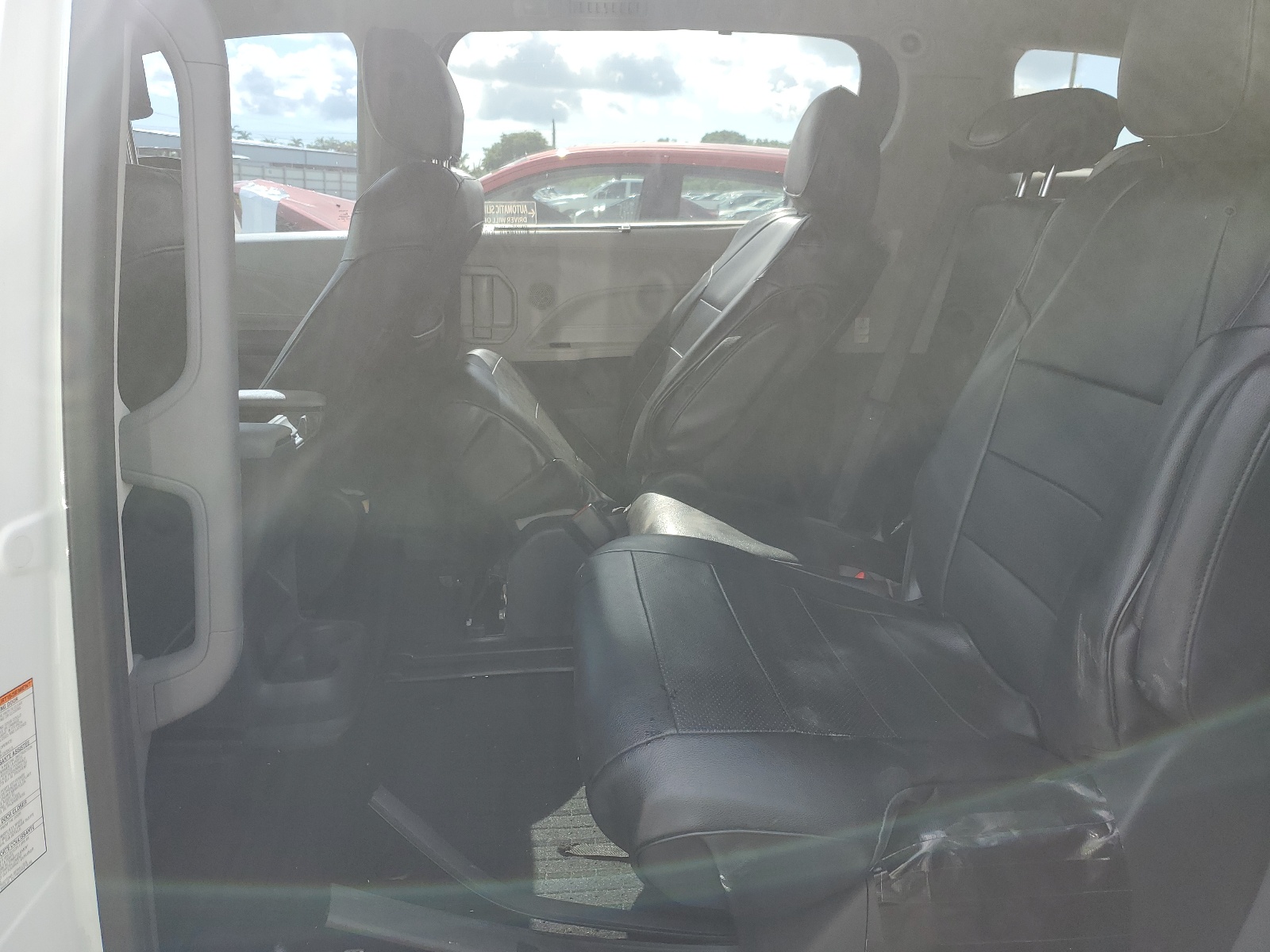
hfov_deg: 67.3
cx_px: 635
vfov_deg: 53.1
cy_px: 476
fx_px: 954
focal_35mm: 26
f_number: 1.5
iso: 50
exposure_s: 1/667
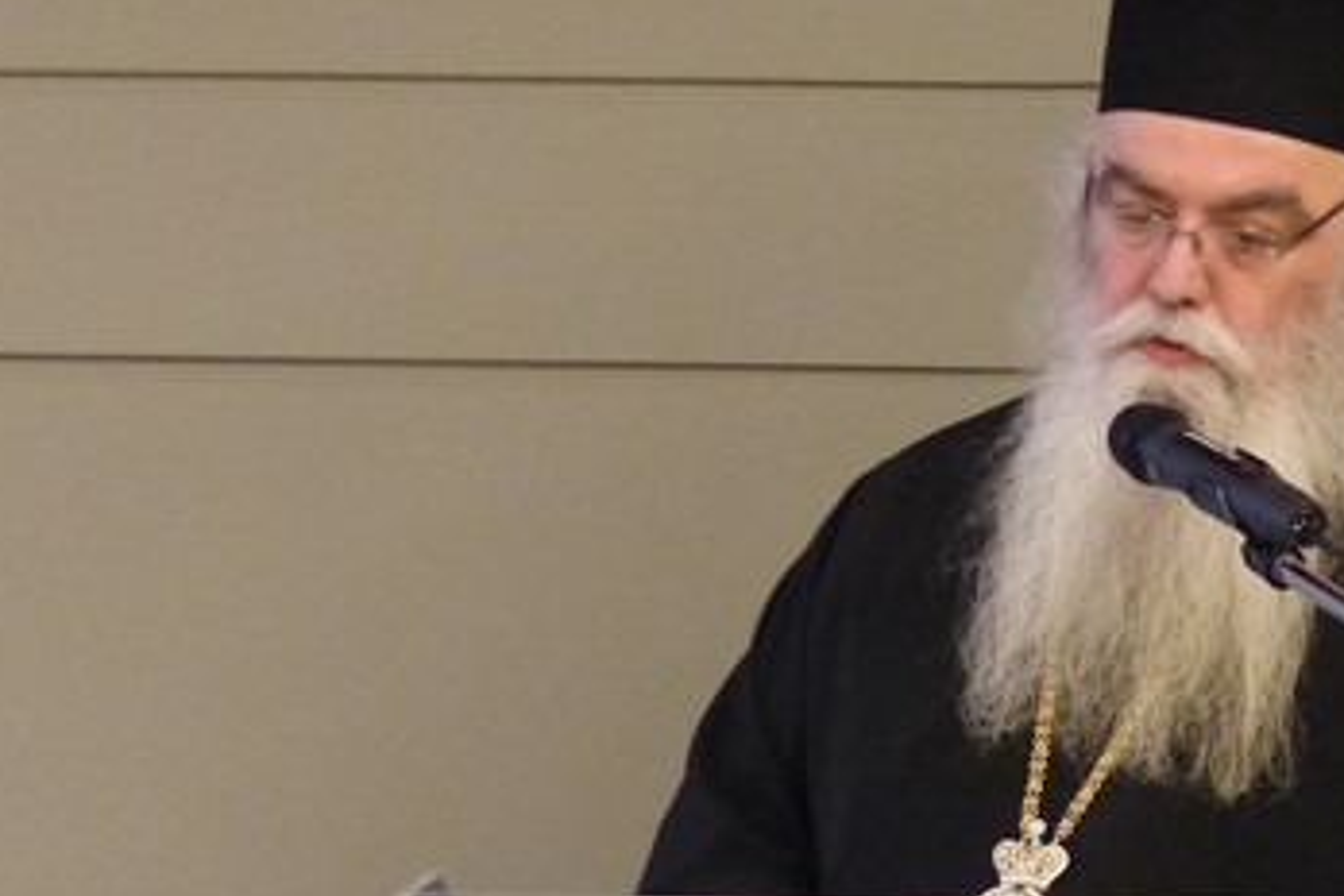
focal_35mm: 158
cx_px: 1147
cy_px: 649
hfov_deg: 12.9
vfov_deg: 8.7
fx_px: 5898
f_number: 2.8
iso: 800
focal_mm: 11.9
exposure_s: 1/20
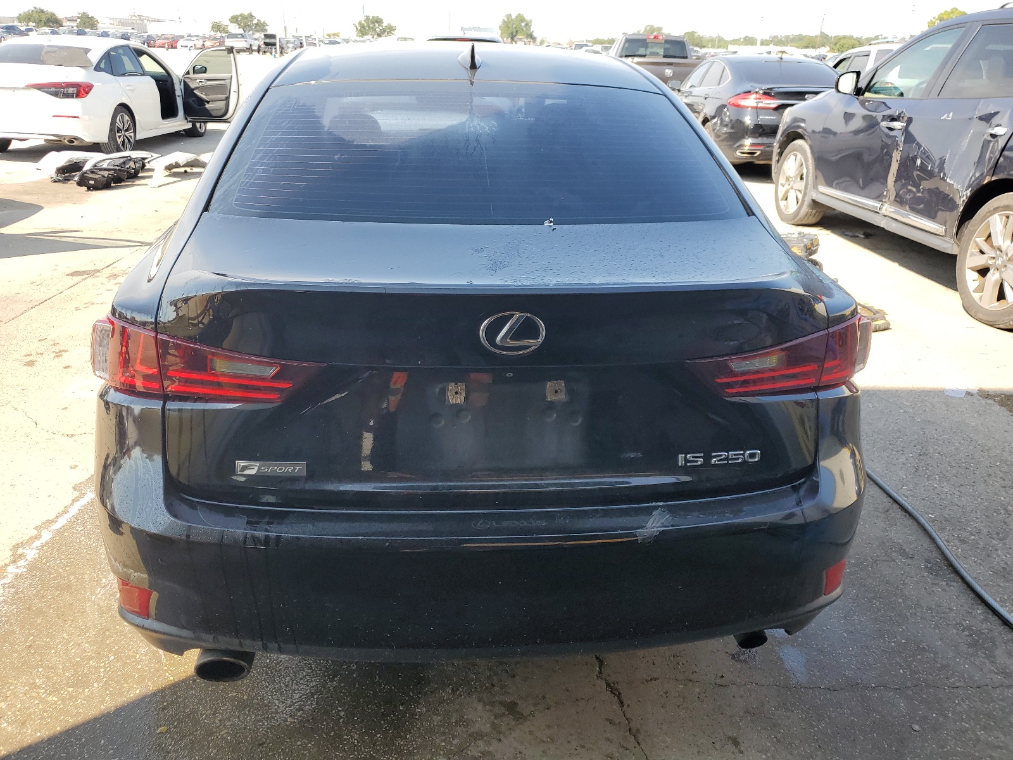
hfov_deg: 67.3
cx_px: 506
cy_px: 380
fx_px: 761
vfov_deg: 53.1
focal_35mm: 26
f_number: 1.5
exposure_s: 1/667
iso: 50
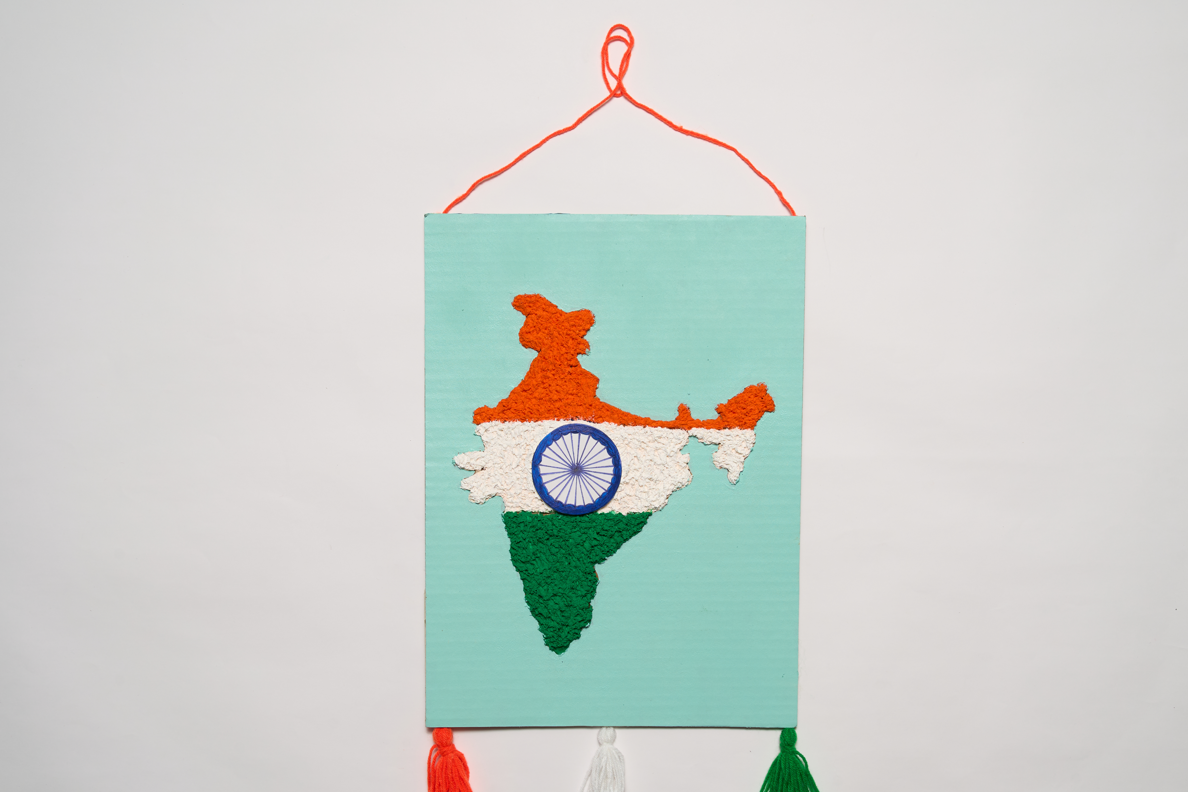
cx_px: 616
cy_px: 427
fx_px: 1419
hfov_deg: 45.4
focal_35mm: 43
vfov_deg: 31.2
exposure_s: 1/100
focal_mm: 37
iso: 200
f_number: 11
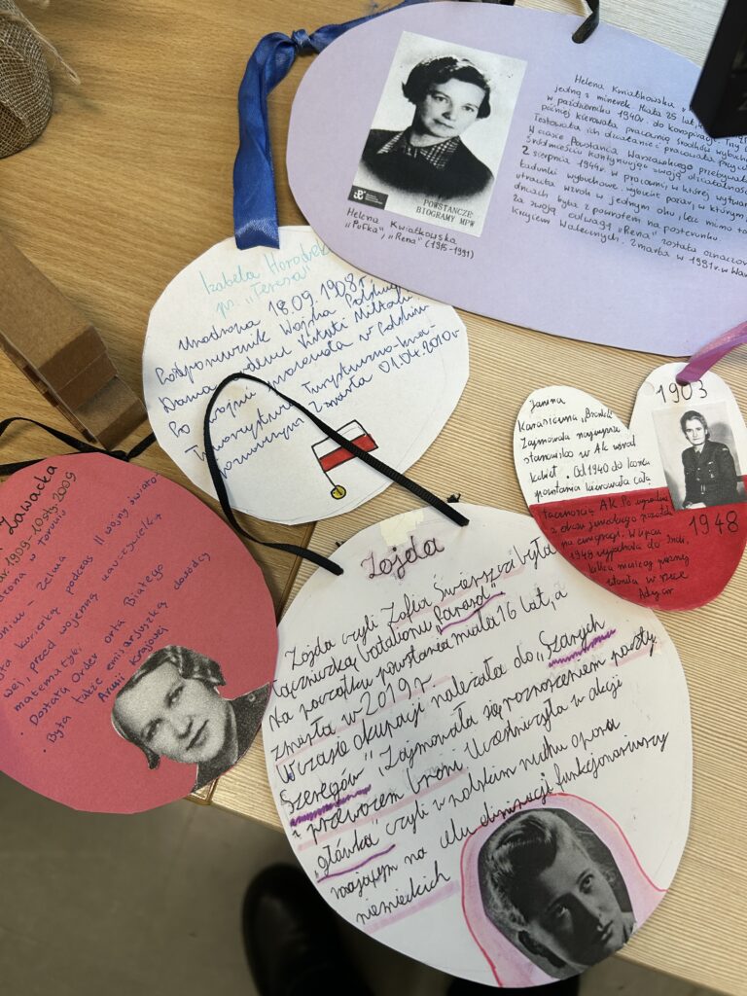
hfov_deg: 53.1
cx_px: 374
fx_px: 748
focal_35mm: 26
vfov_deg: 67.3
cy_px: 498
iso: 100
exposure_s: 1/100
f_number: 1.5
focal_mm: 5.7
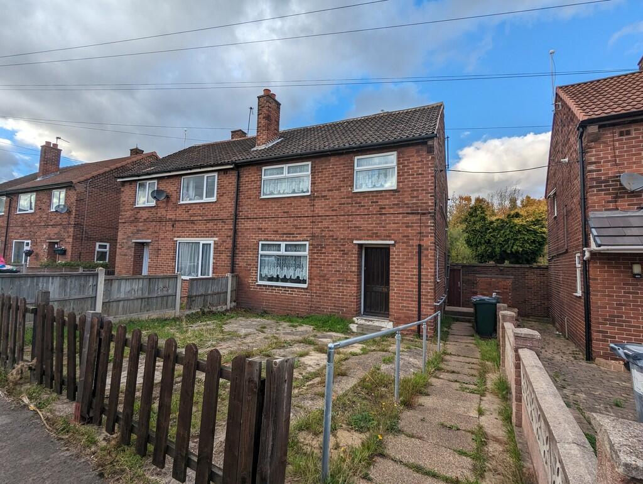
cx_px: 322
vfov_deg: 78.2
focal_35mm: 16
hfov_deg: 94.4
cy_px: 242
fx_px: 298
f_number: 2.2
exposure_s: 1/1048
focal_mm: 2.35
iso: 52
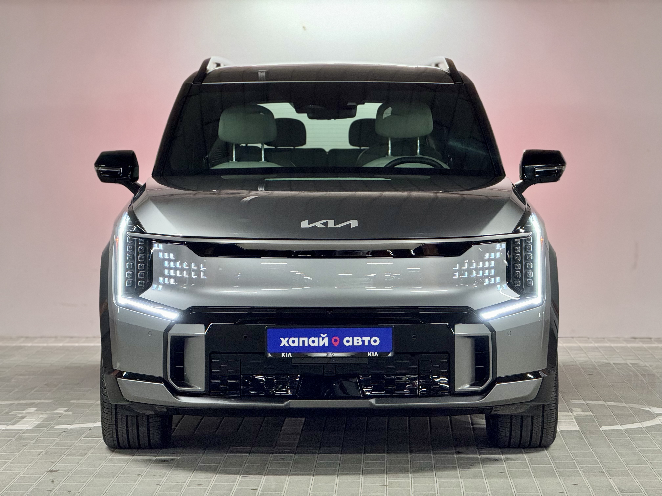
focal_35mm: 120
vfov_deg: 12.3
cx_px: 331
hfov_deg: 16.4
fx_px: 2295
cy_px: 248
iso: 400
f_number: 2.8
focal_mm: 15.66
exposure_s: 1/50
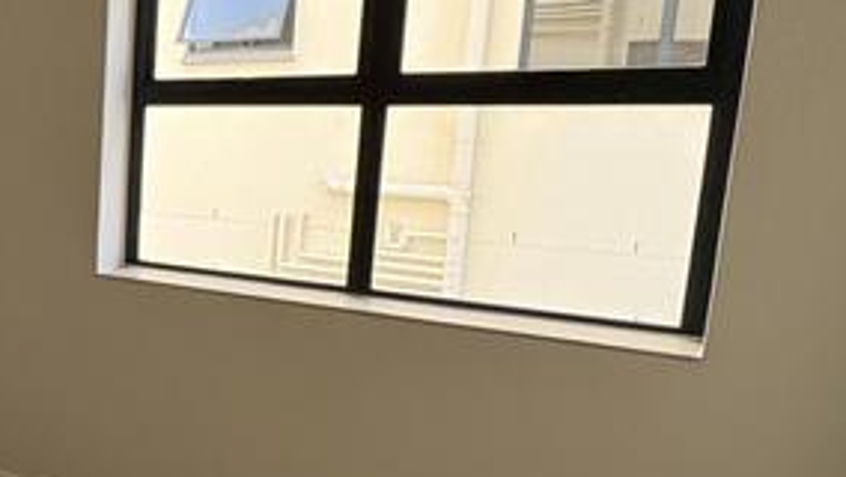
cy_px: 268
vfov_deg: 27.7
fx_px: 965
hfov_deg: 37.1
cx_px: -149
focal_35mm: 43
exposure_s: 1/140
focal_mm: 2.22
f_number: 2.2
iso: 80
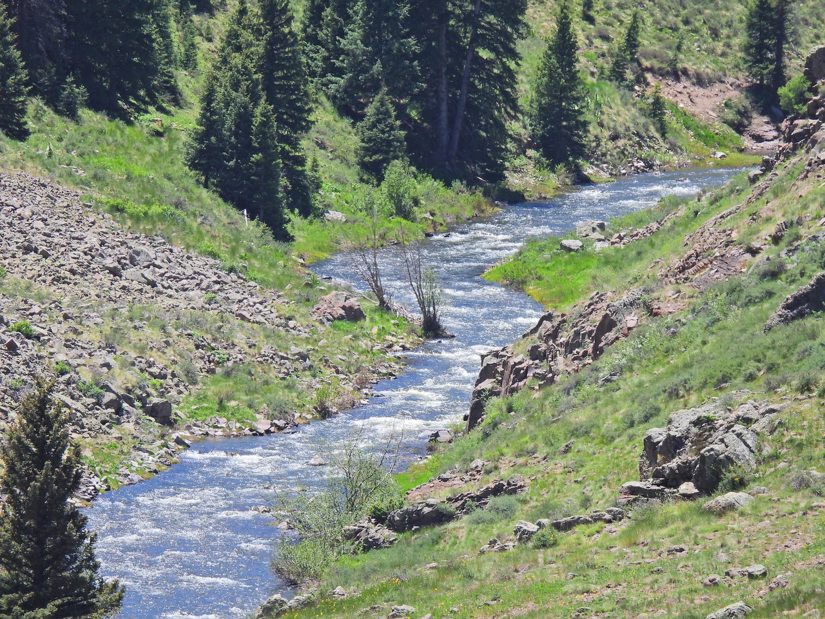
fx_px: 16683
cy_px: 310
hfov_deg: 2.8
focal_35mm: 700
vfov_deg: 2.1
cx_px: 412
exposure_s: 1/500
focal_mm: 125
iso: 160
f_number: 5.6
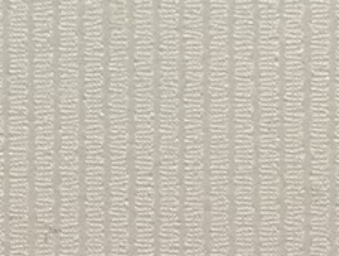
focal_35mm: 178
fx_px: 1746
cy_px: -324
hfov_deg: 11.1
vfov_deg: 7.8
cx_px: 71
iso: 125
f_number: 2.4
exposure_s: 1/50
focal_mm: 3.3
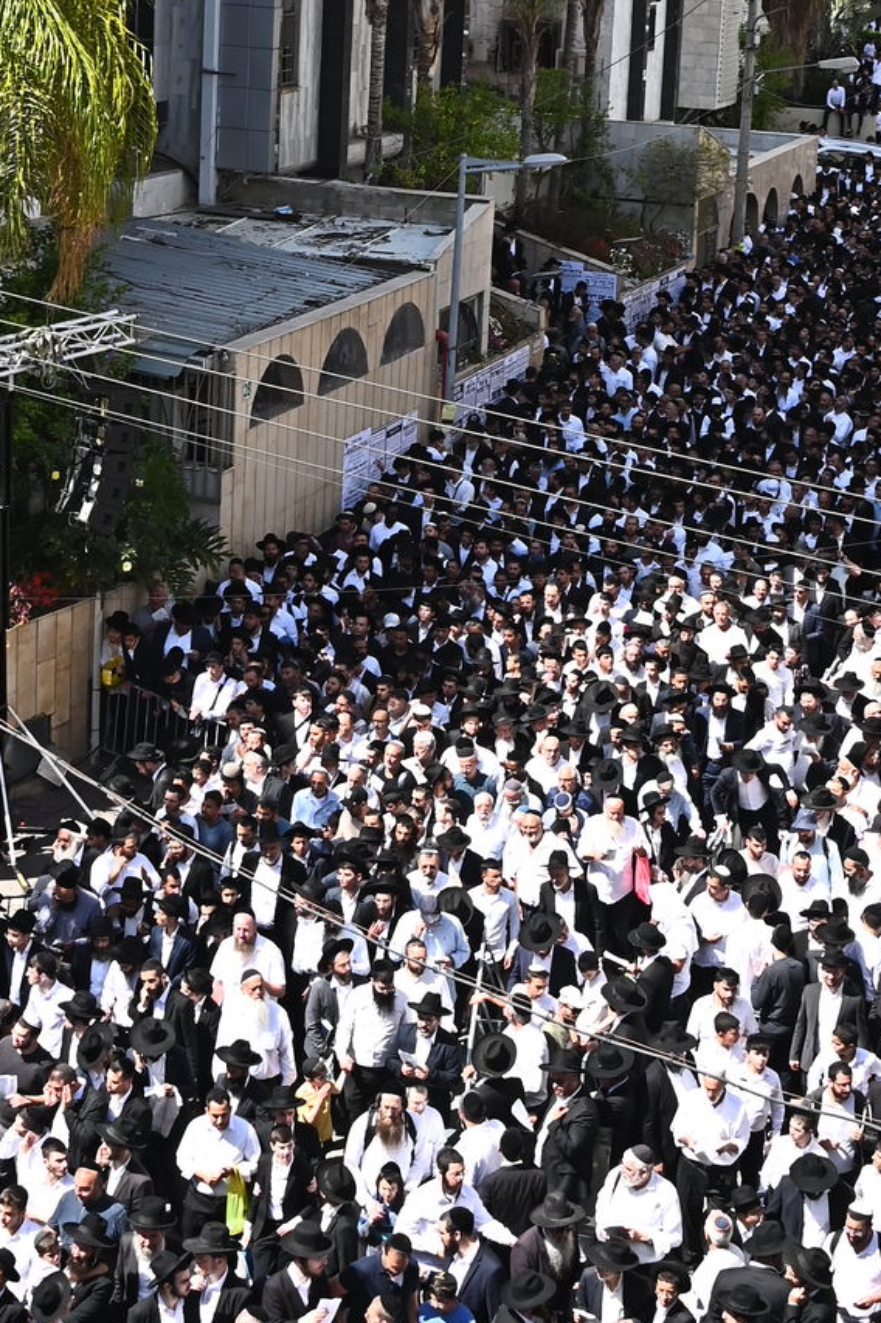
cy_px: 292
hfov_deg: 19.7
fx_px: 2535
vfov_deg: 28.7
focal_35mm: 69
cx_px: 375
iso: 320
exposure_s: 1/200
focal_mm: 28
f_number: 11
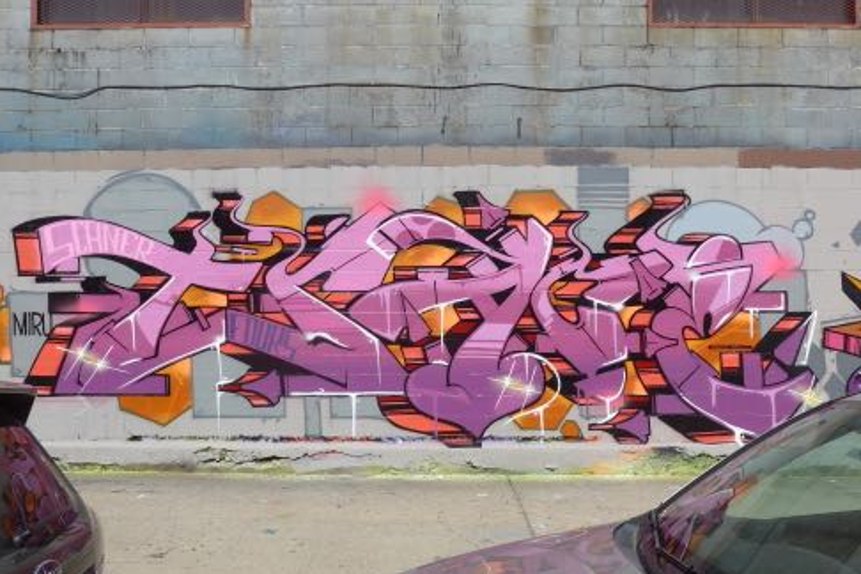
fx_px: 741
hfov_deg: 60.3
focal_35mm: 31
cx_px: 427
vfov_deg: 42.3
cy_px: 304
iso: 80
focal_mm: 6
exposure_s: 1/1600
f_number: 3.2
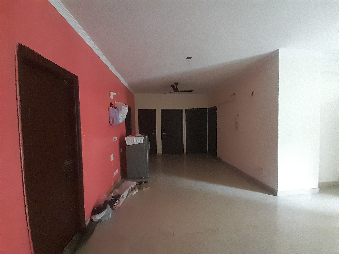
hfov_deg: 106.2
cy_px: 127
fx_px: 127
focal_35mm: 13
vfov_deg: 89.9
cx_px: 170
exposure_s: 1/20
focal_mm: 1.13
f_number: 2.2
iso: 500
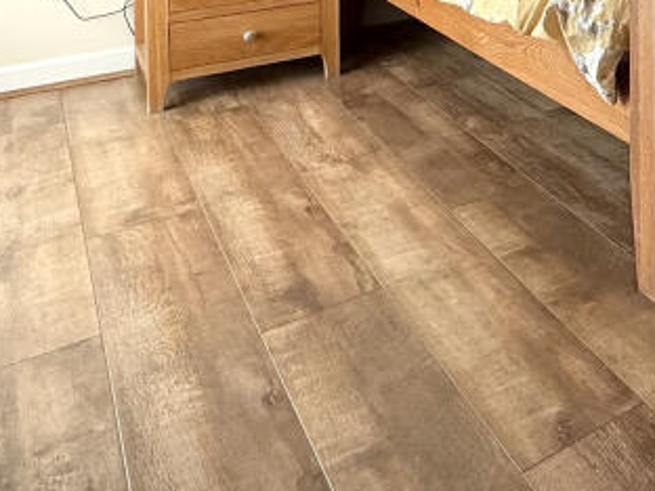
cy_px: -199
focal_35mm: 46
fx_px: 870
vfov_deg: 25.5
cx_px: 878
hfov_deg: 30.9
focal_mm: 2.22
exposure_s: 1/152
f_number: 2.2
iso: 64
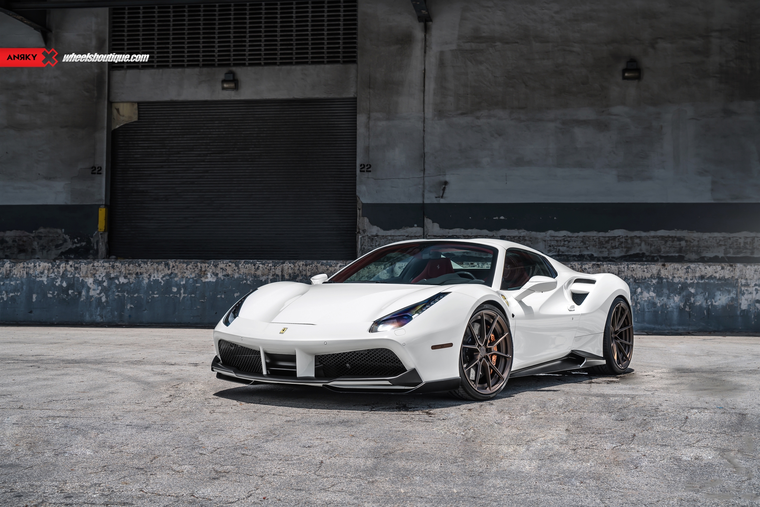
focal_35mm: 45
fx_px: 950
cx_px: 380
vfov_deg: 29.9
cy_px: 254
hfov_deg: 43.6
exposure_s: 1/200
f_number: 7.1
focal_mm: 45
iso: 100
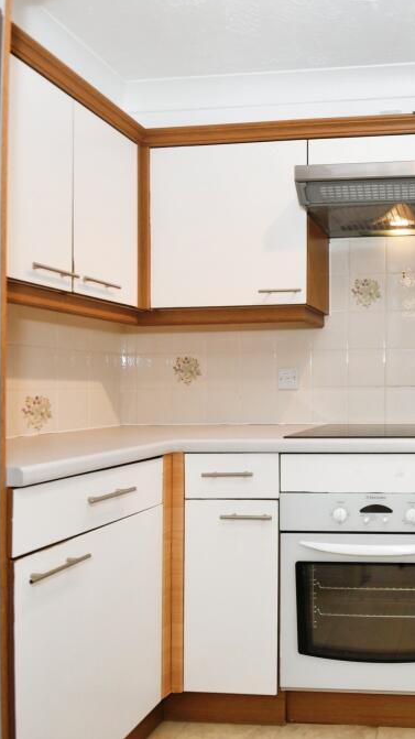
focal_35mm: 24
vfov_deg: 76.3
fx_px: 470
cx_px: 419
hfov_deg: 41.2
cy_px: 364
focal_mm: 10
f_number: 8
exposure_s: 1/60
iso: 400
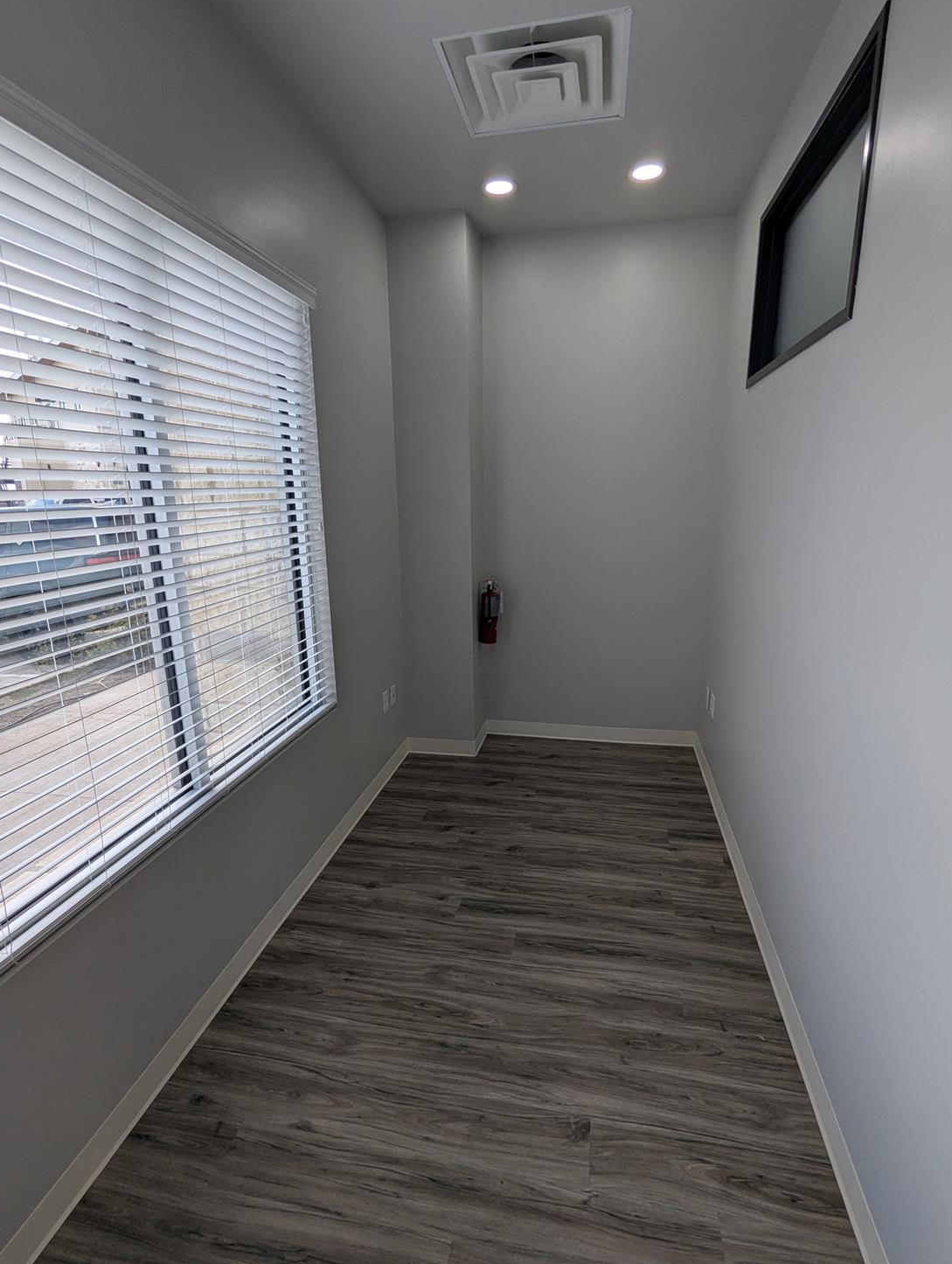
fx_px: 622
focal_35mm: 17
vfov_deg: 90.9
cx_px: 471
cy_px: 652
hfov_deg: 74.9
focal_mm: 2.35
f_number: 2.2
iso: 38
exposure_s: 1/183
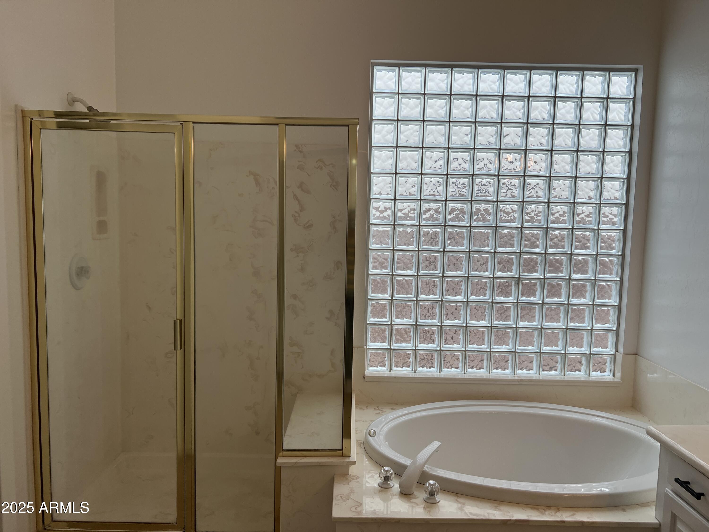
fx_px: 533
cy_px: 266
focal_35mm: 26
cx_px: 354
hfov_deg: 67.3
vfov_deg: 53.1
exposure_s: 1/237
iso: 40
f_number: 1.5
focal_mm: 5.7
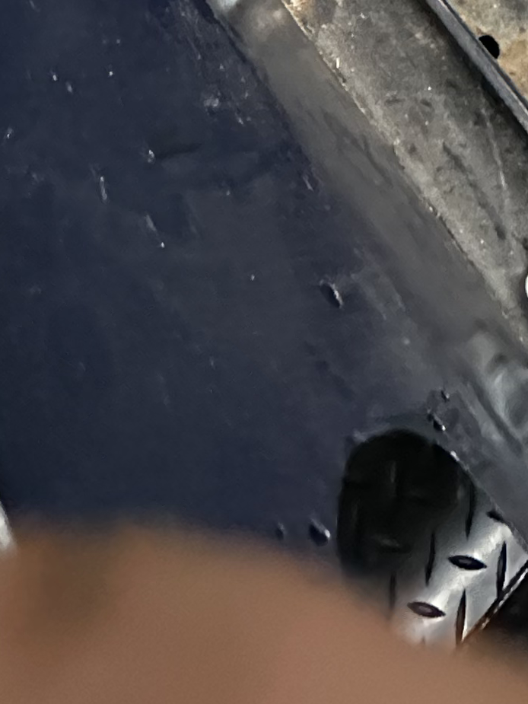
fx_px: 1240
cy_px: -732
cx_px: 247
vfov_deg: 18.6
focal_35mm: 61
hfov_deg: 24.0
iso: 1000
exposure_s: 1/60
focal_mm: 2.22
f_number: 2.2
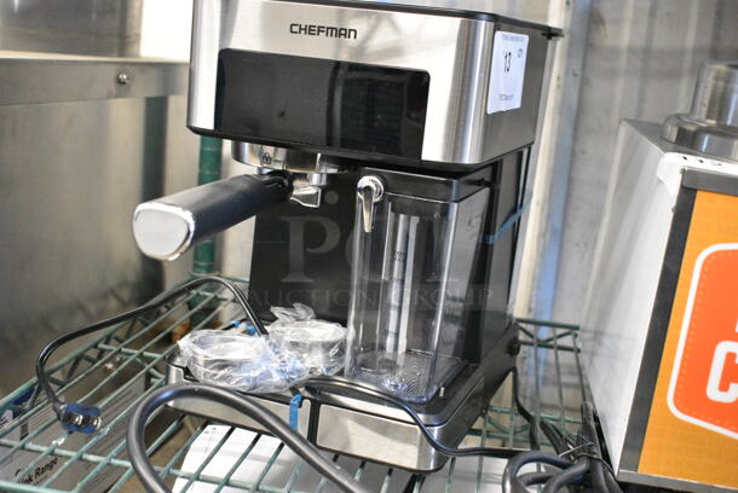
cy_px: 246
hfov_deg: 42.3
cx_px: 369
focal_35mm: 46
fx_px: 954
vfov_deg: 29.0
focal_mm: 31
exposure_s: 1/50
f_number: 4.2
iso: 5600
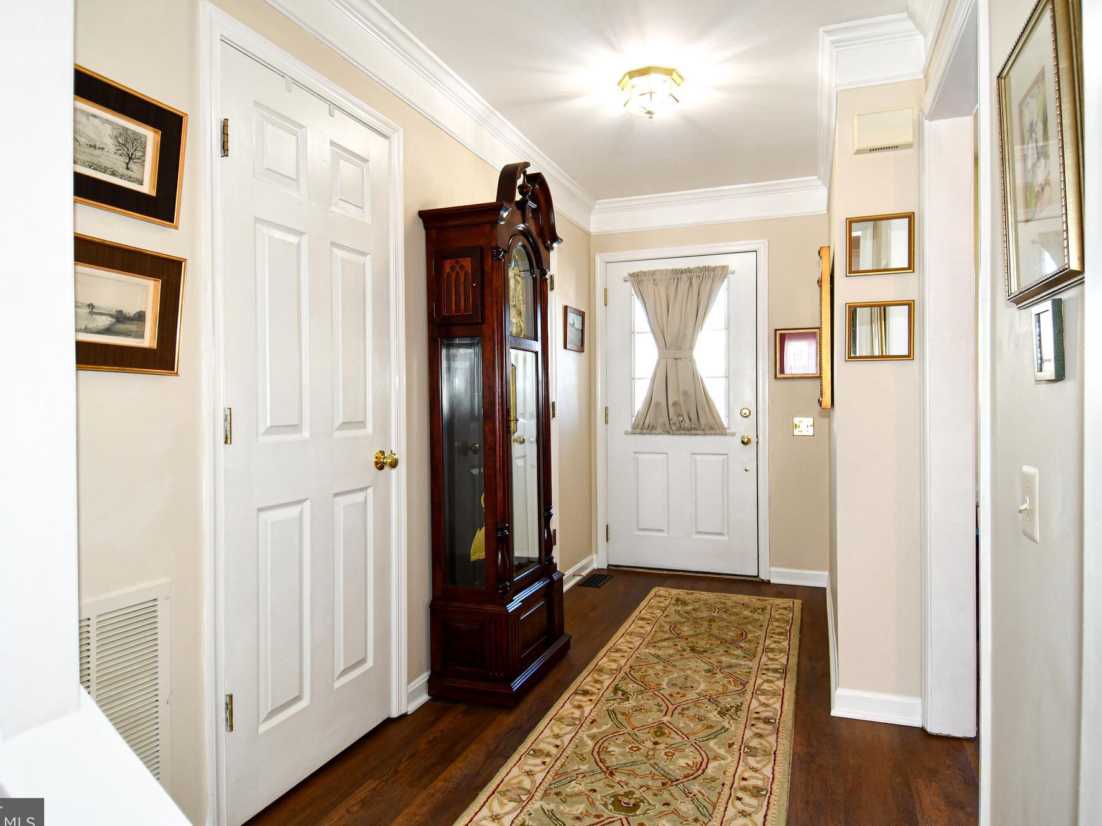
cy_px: 419
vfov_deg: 66.0
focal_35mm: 20
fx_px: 637
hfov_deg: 81.7
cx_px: 543
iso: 320
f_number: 4
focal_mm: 12
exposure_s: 1/60
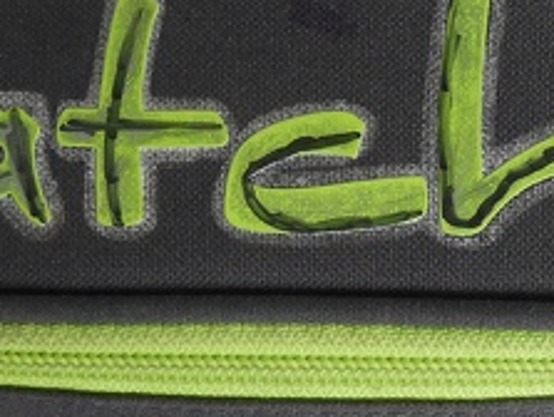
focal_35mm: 117
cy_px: 288
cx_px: 293
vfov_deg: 12.7
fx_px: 1876
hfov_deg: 16.8
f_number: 3.6
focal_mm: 5.9
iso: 280
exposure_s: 1/30
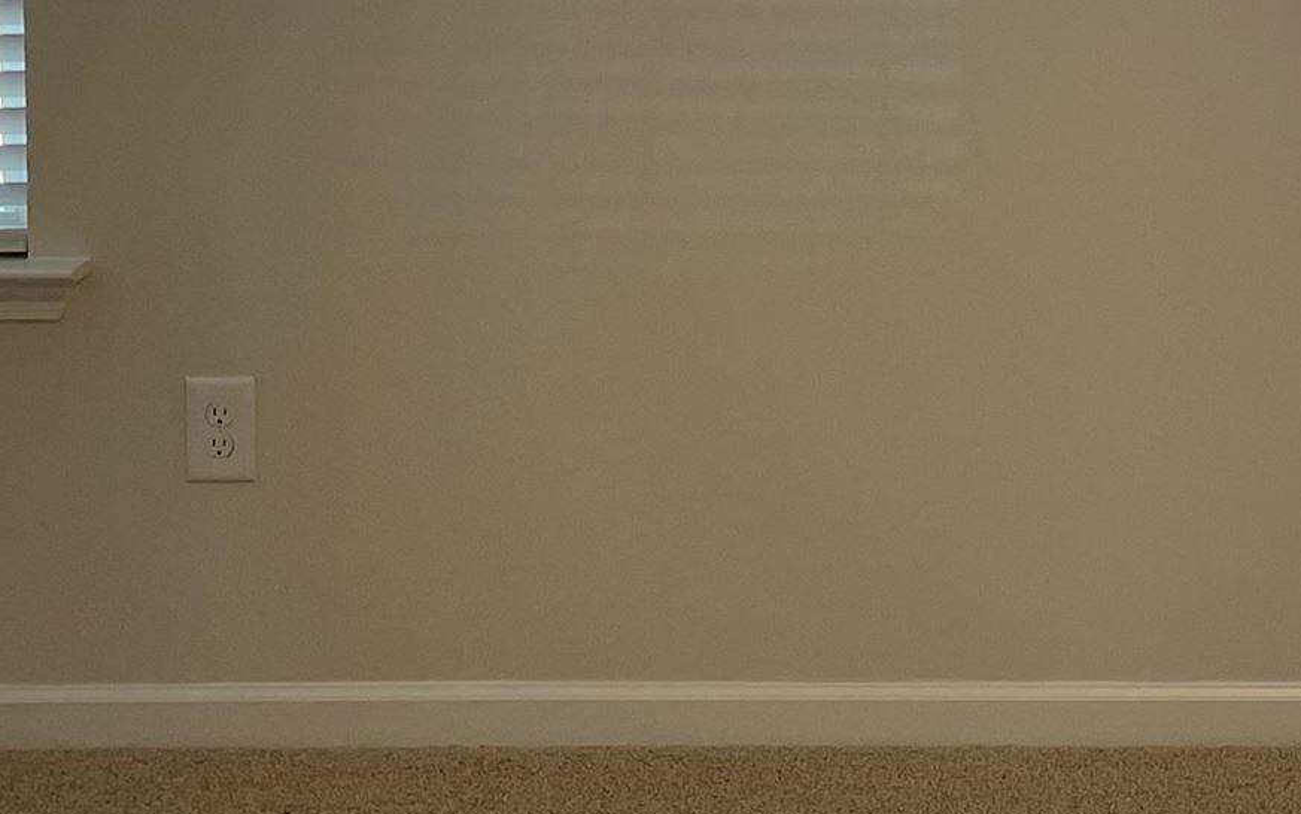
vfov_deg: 13.0
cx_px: 1407
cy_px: -298
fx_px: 3440
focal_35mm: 97
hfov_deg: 20.5
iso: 64
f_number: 1.6
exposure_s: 1/120
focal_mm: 4.2
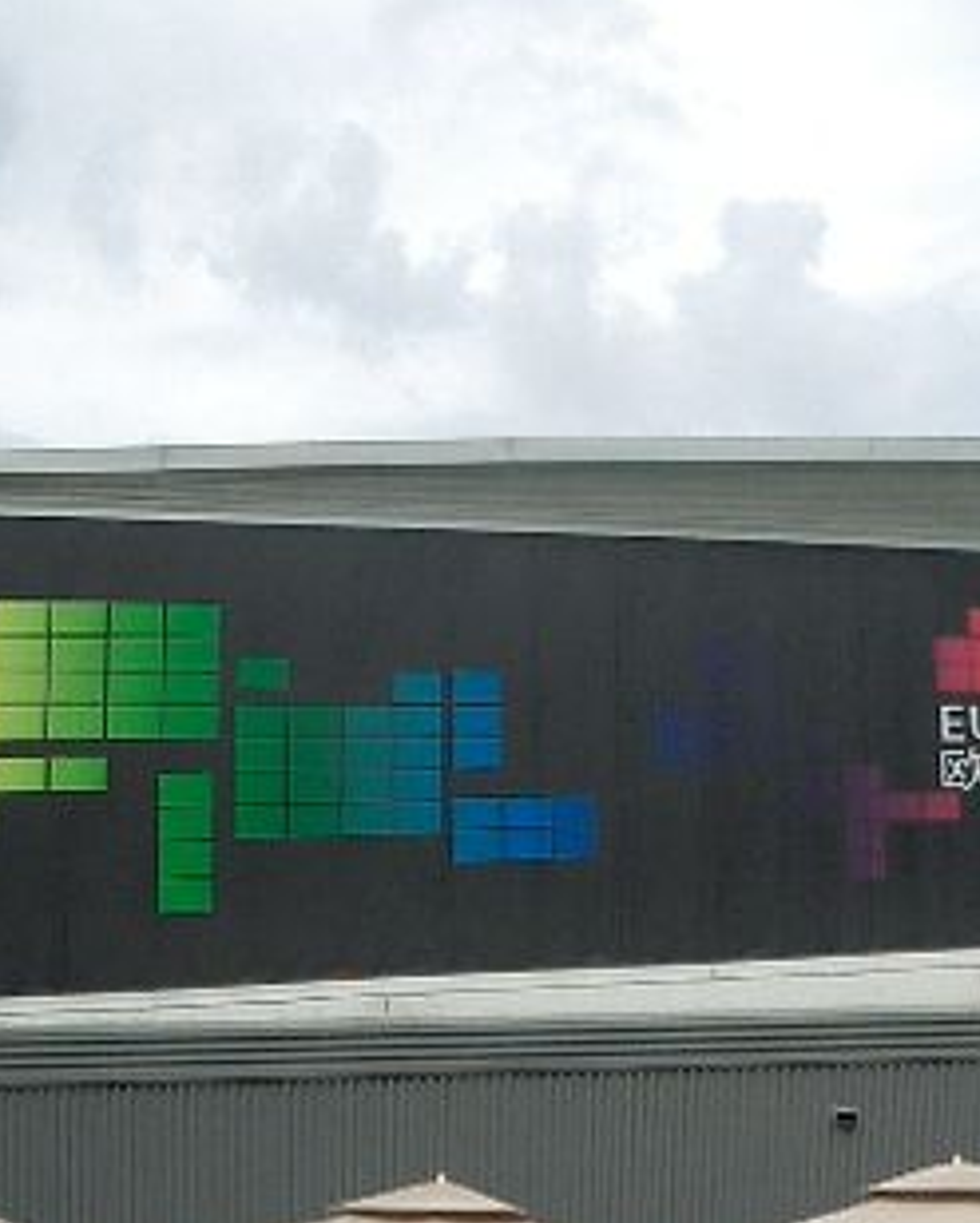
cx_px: 889
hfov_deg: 20.8
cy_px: 895
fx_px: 2607
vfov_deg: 26.1
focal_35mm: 72
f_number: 4.3
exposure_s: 1/400
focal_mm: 5.8
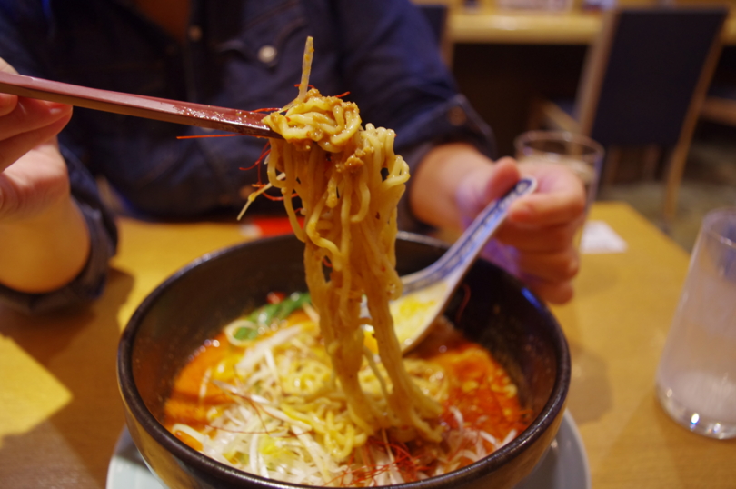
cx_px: 368
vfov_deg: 43.5
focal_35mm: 30
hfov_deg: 62.0
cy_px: 244
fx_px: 613
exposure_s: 1/20
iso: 400
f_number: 4
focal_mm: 20
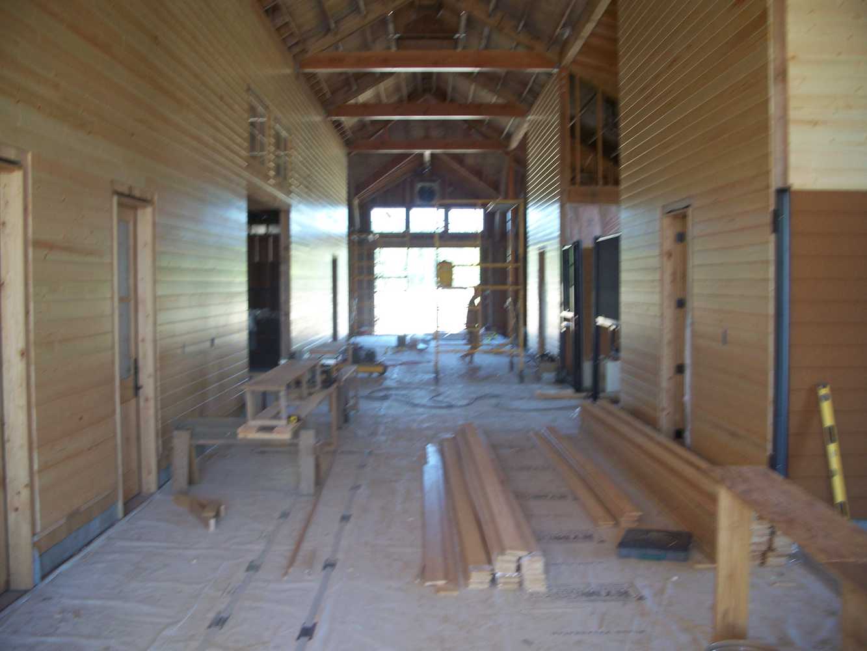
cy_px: 326
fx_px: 927
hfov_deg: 50.1
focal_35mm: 37
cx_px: 434
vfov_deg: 38.7
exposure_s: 1/60
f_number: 2.8
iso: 125
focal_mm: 7.8
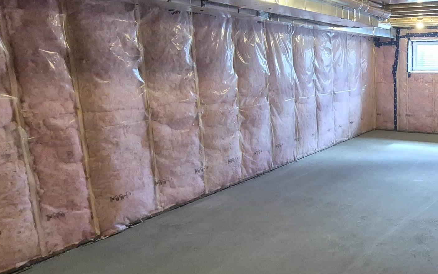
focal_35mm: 30
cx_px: 388
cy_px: 136
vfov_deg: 41.8
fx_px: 358
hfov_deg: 55.2
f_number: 2.2
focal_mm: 1.74
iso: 640
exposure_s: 1/60
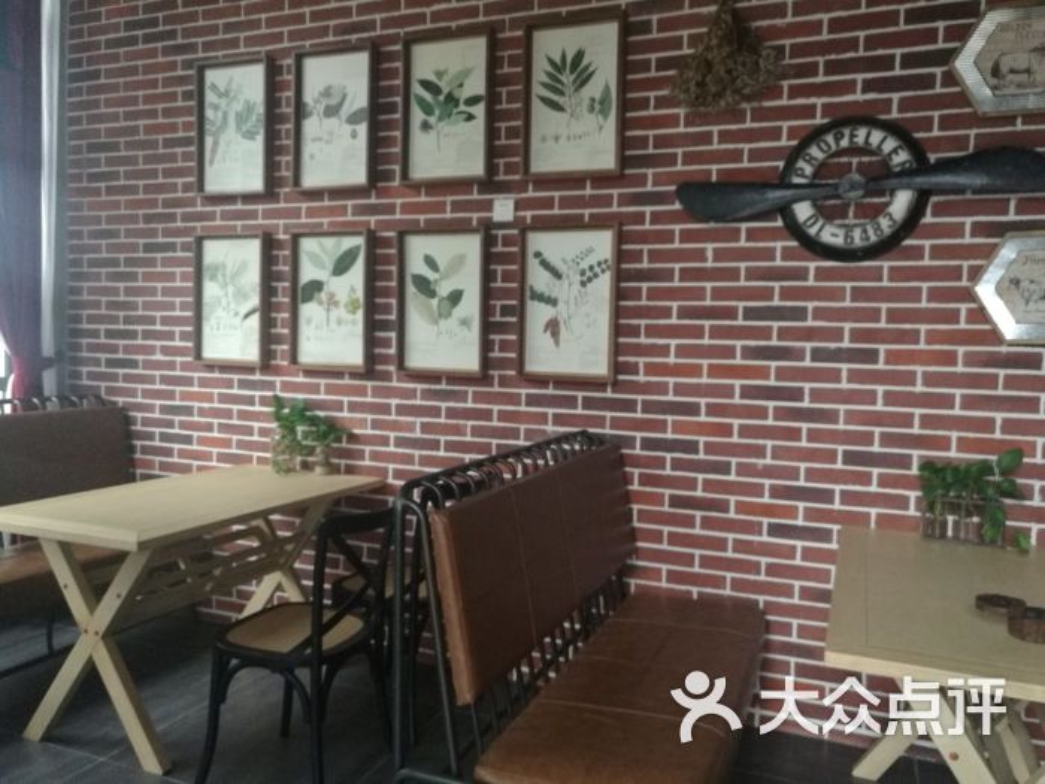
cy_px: 392
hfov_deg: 65.3
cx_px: 522
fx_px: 815
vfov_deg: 51.4
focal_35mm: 27
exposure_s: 1/33.3
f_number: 2
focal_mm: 4.04
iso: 400
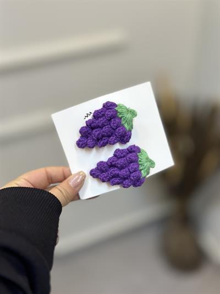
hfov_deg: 30.3
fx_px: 407
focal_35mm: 48
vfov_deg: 39.6
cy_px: 147
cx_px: 110
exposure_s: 1/100
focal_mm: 6.86
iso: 64
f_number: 1.78
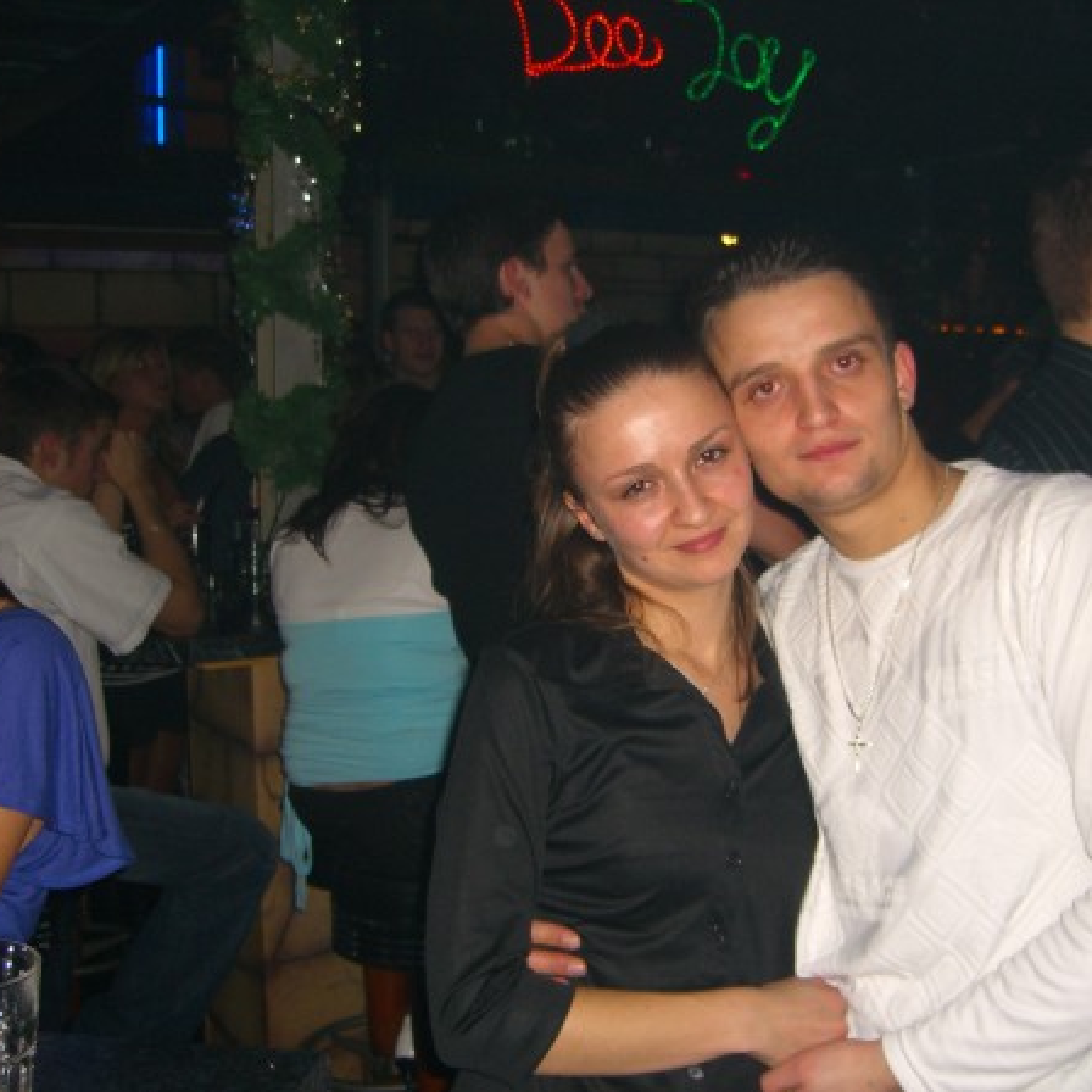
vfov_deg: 37.6
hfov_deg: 37.4
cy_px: 546
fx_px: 1606
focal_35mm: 45
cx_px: 656
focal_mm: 7.9
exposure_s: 1/60
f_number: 2.8
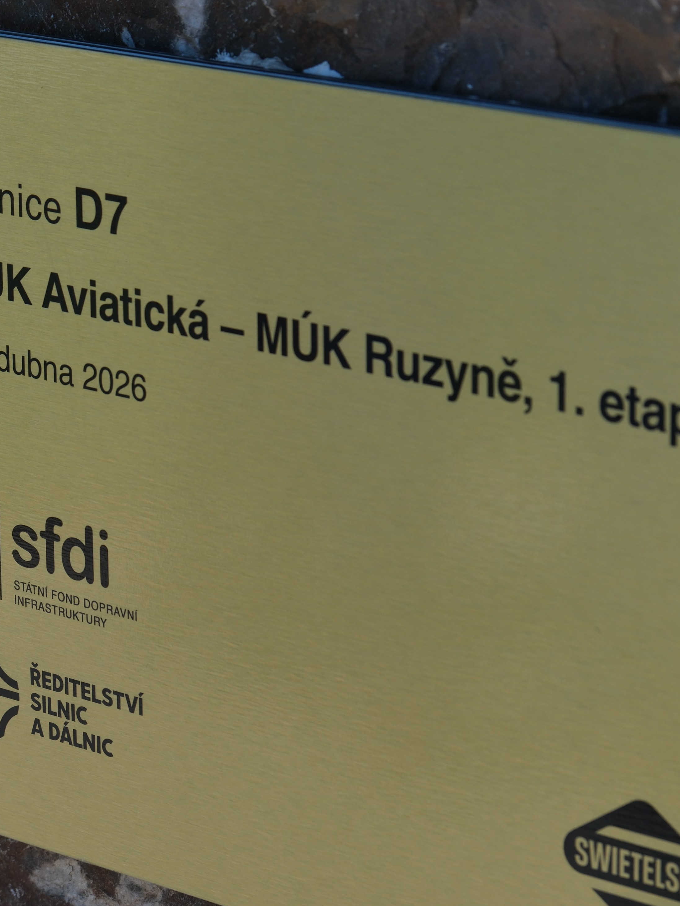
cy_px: 454
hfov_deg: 9.7
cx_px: 85
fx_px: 3981
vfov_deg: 13.0
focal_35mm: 152
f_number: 4.5
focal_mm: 70
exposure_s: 1/640
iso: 160
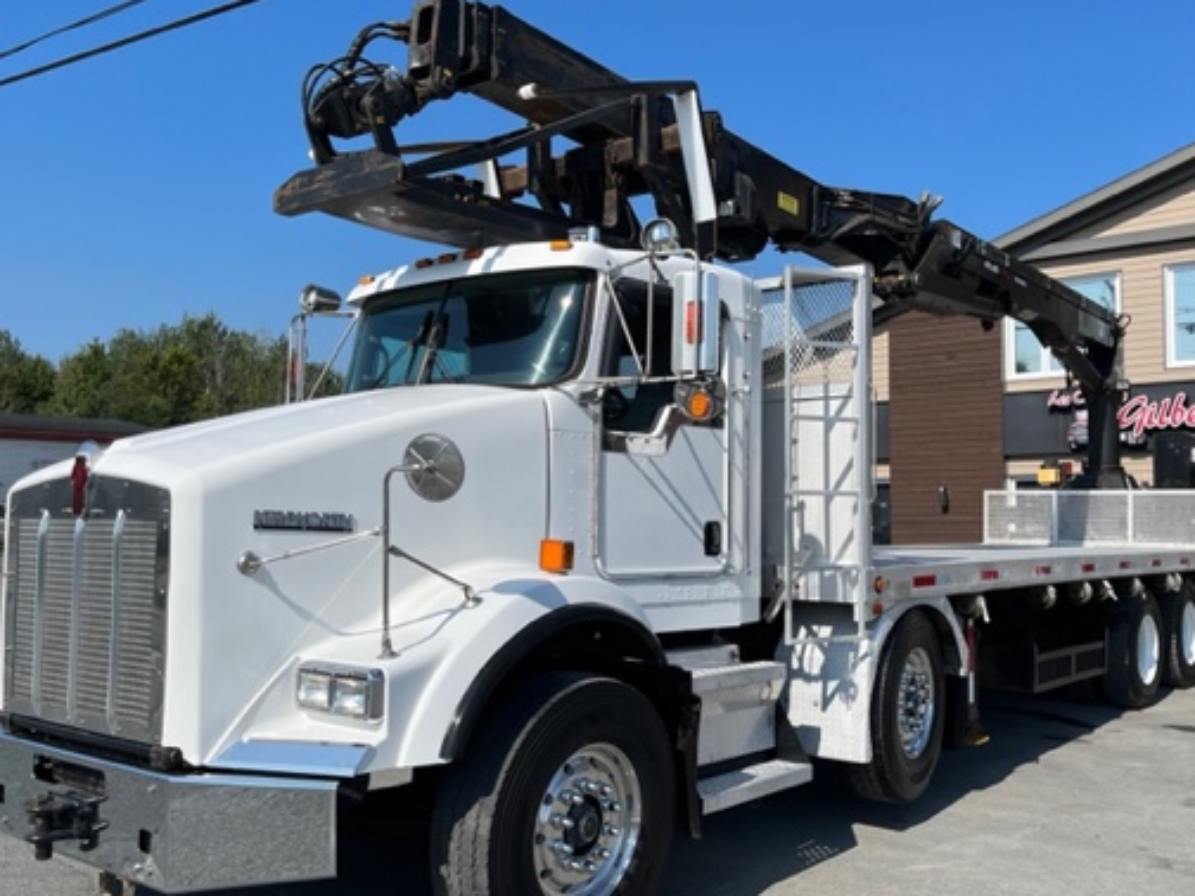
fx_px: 1139
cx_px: 680
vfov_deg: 42.9
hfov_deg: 55.2
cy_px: 467
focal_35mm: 33
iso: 50
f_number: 1.6
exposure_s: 1/5556
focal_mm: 5.1
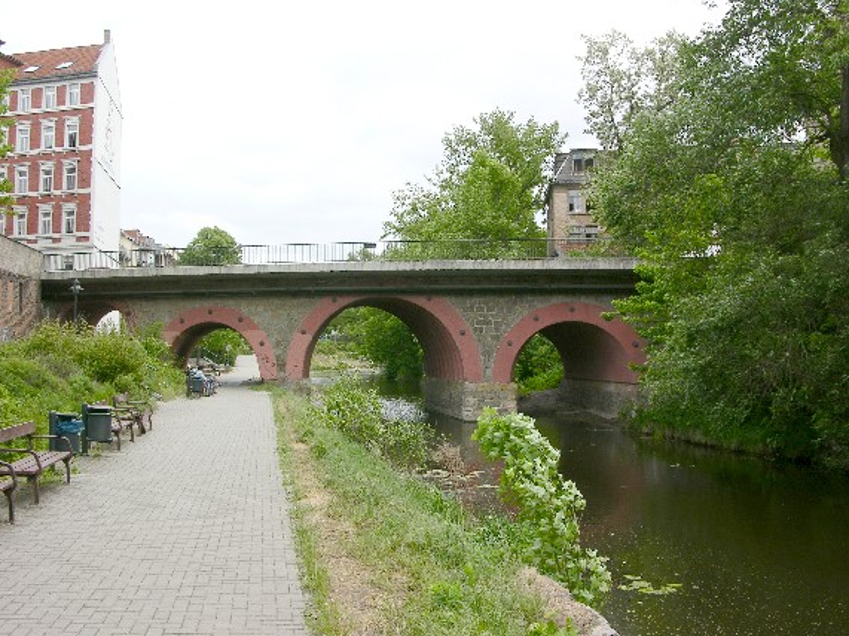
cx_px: 414
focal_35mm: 36
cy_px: 321
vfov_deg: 39.6
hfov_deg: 51.4
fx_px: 883
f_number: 6.3
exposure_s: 1/89.2
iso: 50
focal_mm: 8.9
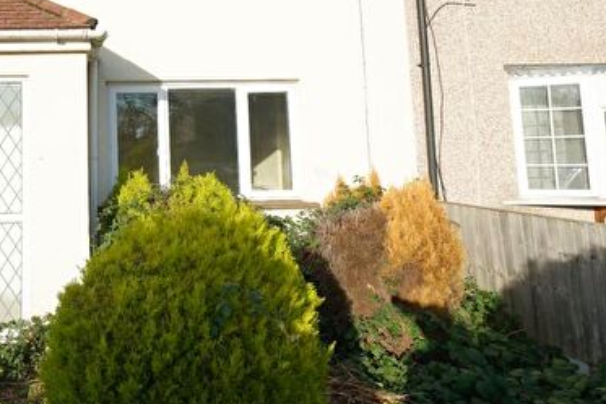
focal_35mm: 30
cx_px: 83
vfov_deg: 42.7
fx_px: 505
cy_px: 119
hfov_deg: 55.3
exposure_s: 1/1600
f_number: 5.6
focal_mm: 16
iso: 500
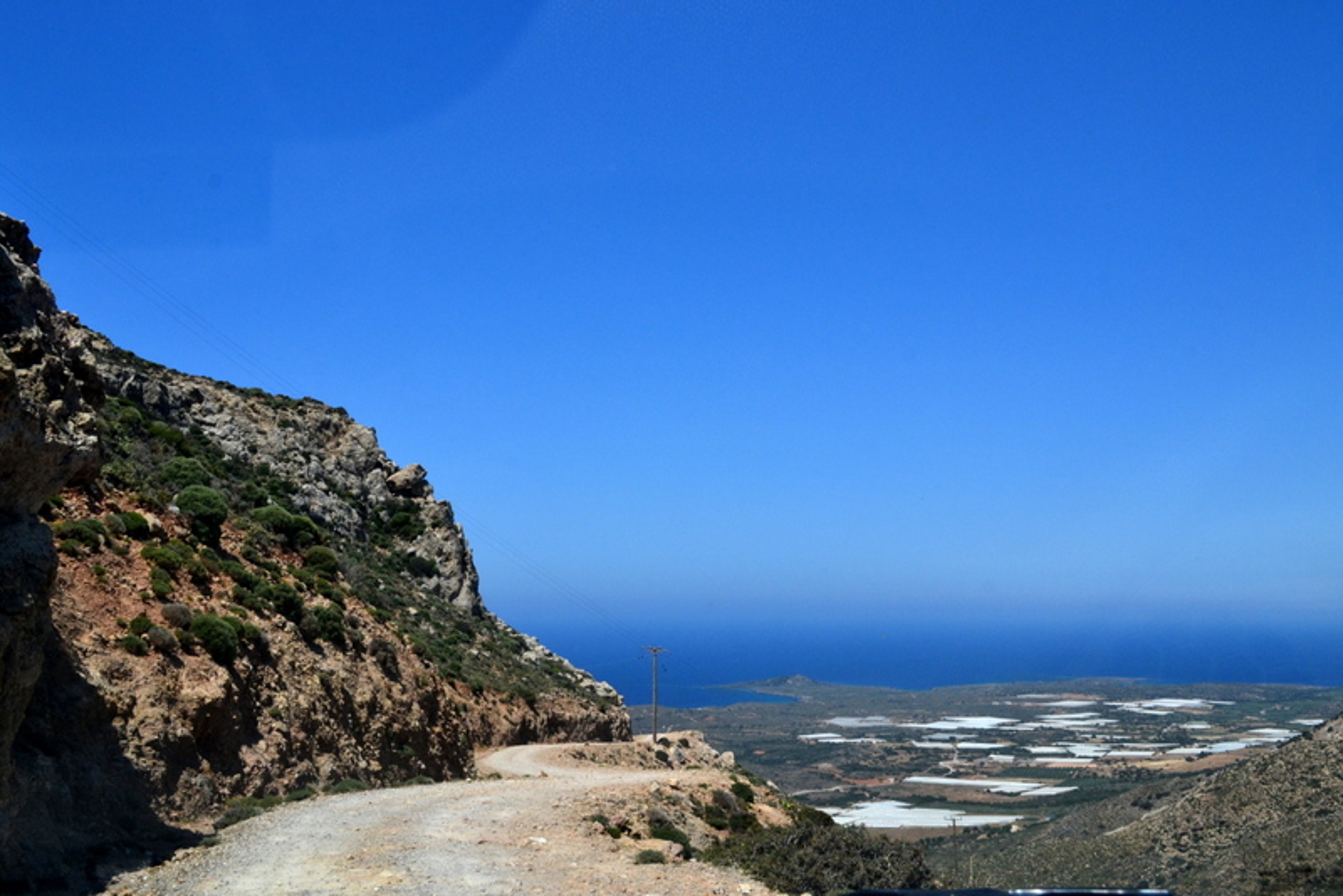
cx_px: 672
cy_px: 448
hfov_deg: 57.2
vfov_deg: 40.0
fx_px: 1231
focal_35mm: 33
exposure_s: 1/500
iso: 320
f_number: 11
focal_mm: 22
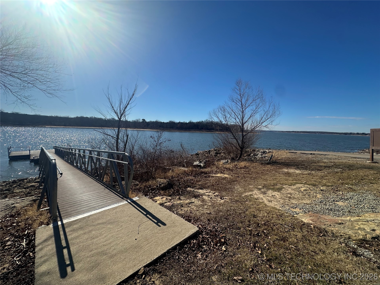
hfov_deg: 102.1
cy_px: 142
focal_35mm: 14
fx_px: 154
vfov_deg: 85.7
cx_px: 190
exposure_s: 1/5556
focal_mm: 2.22
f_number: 2.2
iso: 50
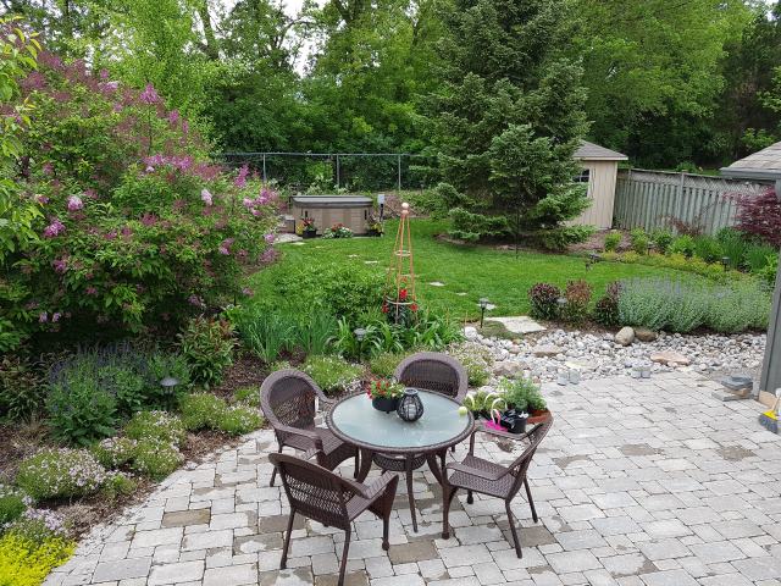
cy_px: 293
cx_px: 390
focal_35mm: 26
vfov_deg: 53.1
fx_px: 587
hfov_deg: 67.3
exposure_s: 1/203
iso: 50
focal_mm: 4.2
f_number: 1.7
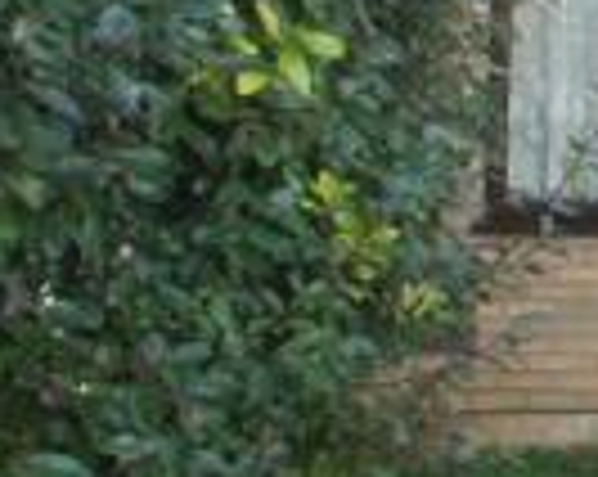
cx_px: 1230
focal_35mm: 163
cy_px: -74
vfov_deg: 9.3
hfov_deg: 10.7
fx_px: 2881
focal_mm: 7.85
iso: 100
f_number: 4.7
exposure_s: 1/135
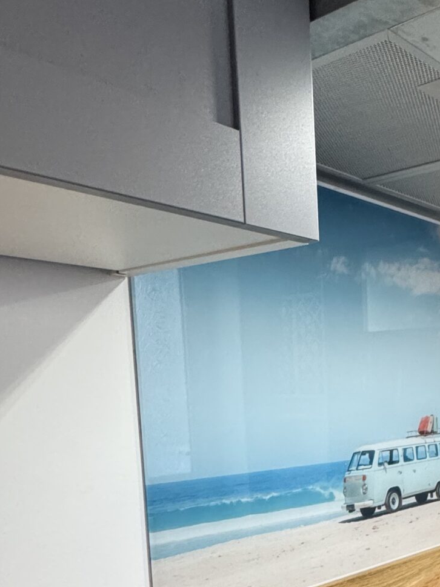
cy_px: 451
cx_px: 552
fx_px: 627
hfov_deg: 31.2
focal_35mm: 37
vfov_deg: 47.9
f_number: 2.2
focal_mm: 2.22
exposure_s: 1/60
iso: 500
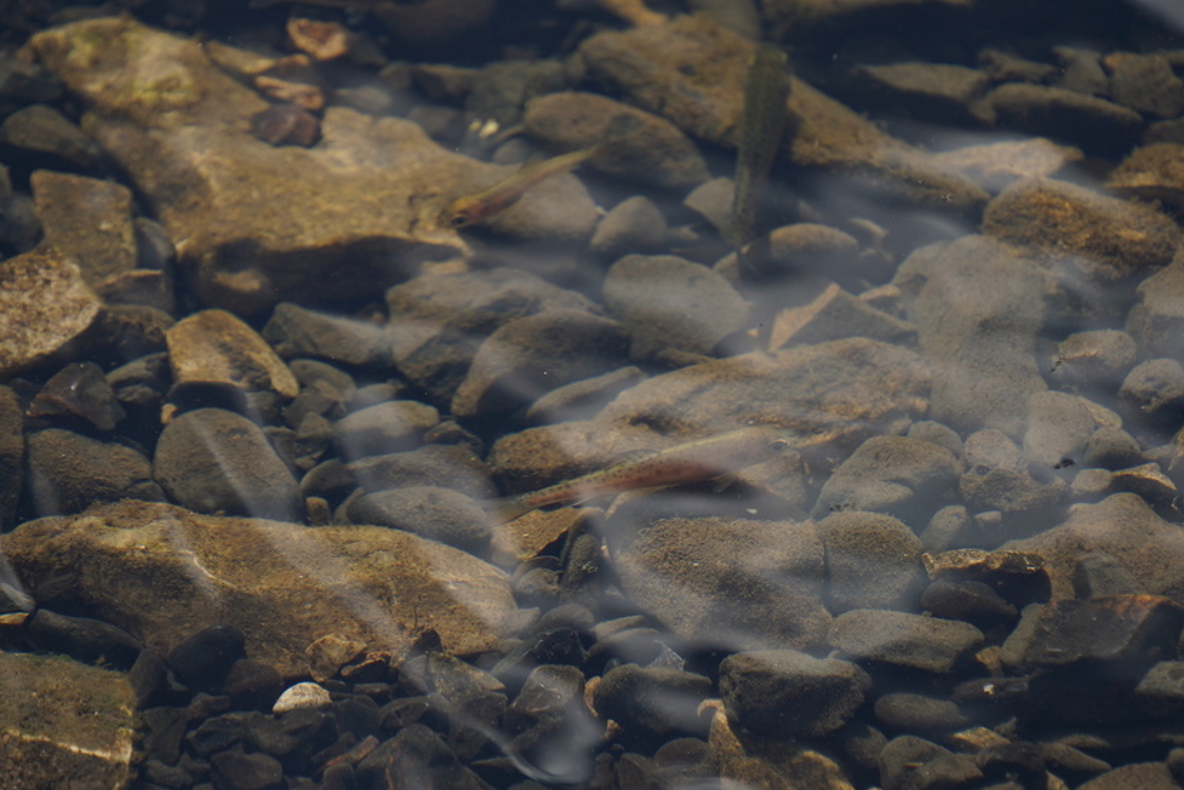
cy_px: 322
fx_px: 10887
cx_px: 591
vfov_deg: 4.2
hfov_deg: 6.2
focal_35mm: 331
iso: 100
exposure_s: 1/320
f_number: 6.3
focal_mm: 179
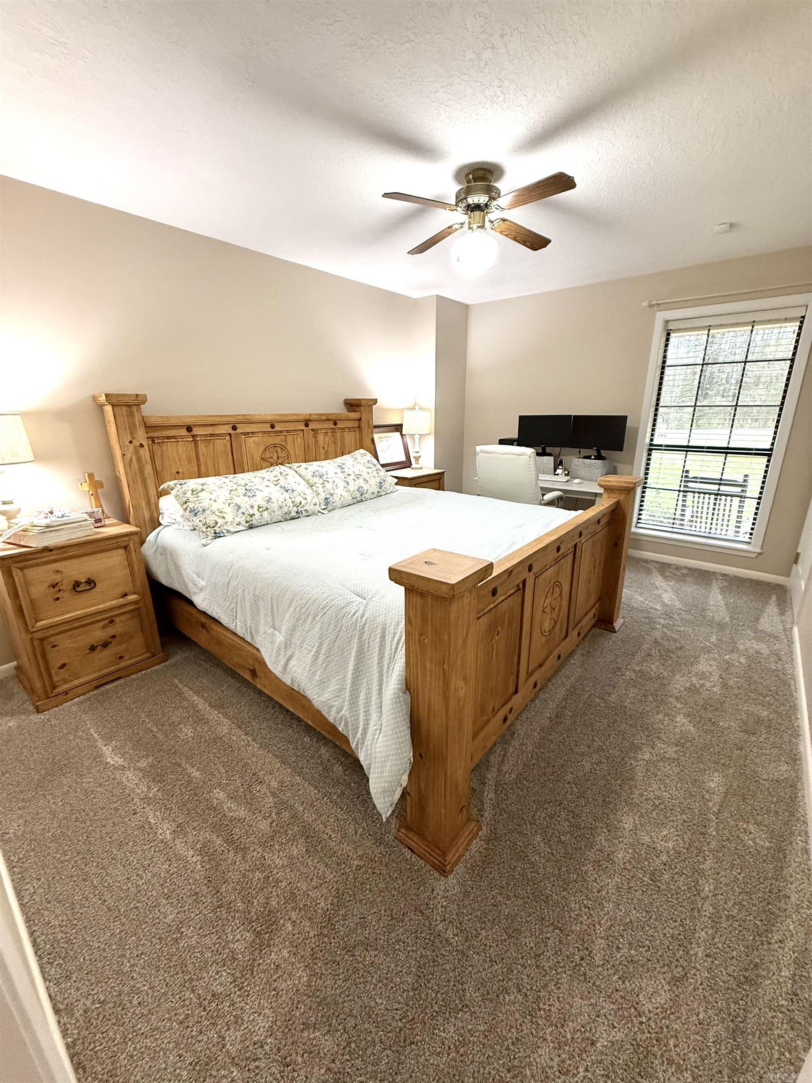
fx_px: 438
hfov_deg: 85.7
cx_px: 406
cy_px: 542
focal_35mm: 14
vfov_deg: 102.1
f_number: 2.2
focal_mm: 2.22
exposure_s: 1/60
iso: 320
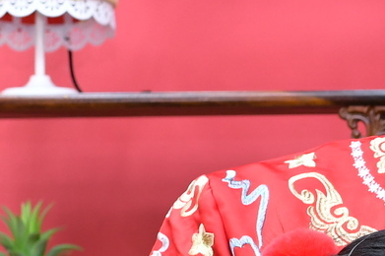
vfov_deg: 6.3
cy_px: 408
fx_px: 2297
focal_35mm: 215
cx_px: 694
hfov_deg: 9.1
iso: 1000
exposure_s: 1/200
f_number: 4.5
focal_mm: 35
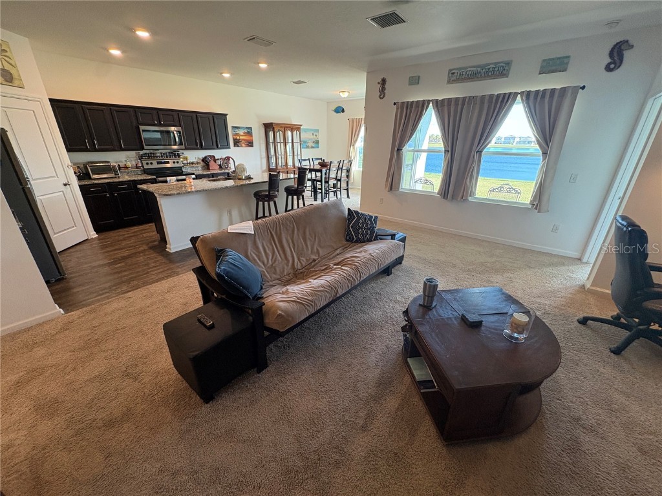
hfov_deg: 102.1
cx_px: 331
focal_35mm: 14
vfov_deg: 85.7
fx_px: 268
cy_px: 248
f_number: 2.2
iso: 250
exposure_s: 1/60
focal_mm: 2.22
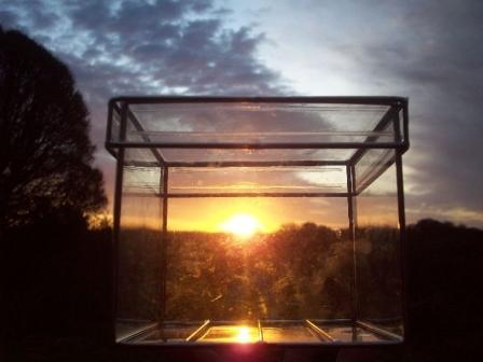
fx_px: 516
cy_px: 181
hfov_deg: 50.1
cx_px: 242
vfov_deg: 38.7
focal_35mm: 37
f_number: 2.8
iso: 80
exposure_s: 1/231
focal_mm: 6.2
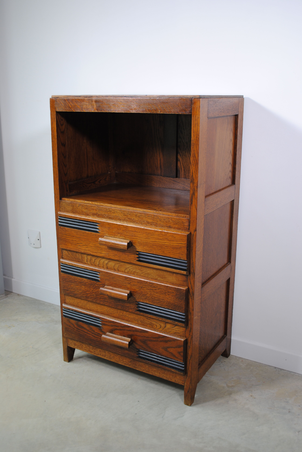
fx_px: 452
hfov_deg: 37.0
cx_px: 151
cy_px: 226
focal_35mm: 36
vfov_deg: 53.1
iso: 100
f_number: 4.5
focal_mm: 24
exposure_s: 1/20
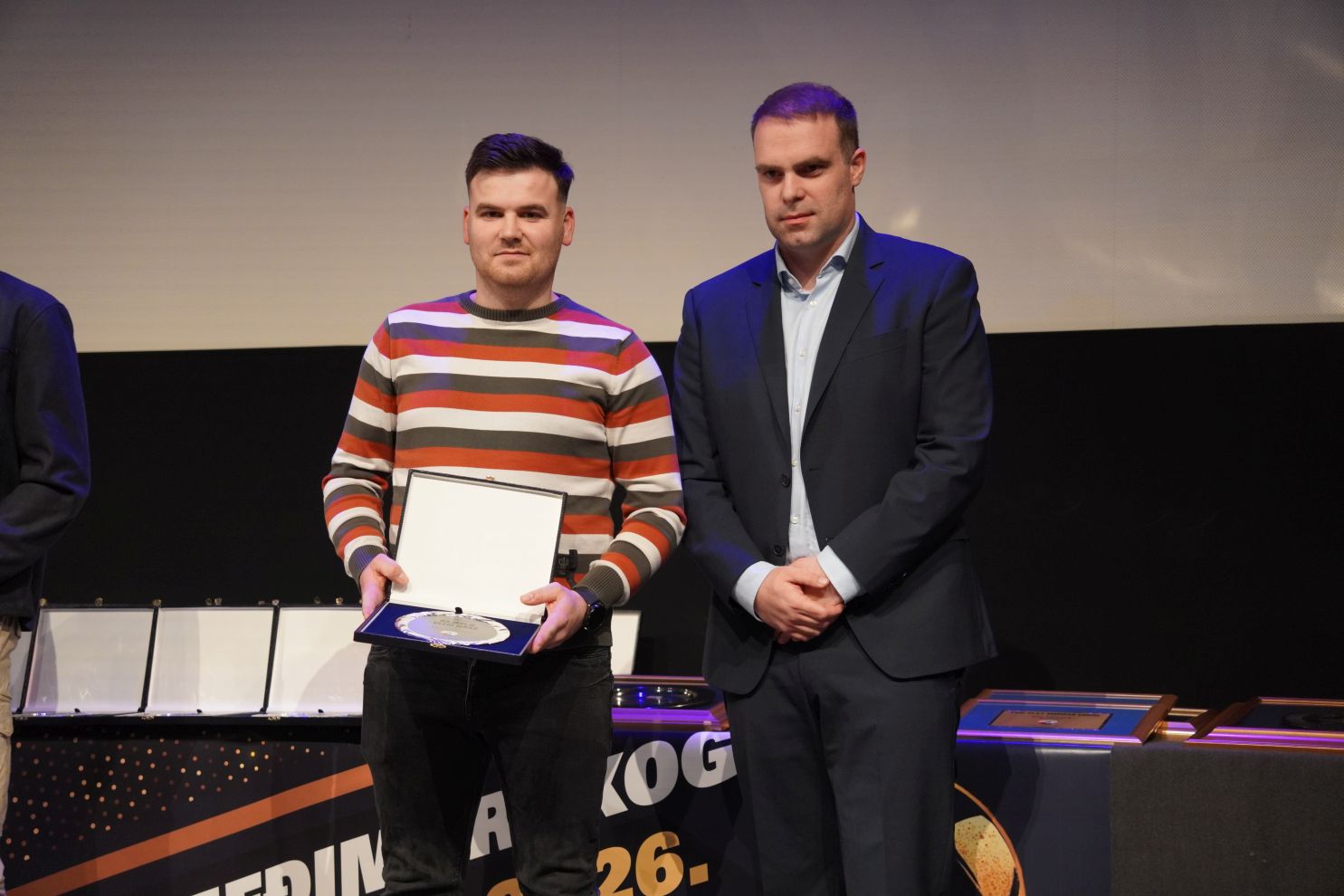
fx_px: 2800
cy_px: 448
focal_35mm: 75
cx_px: 672
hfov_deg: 27.0
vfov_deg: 18.2
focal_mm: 50
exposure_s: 1/100
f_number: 2.8
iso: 1250
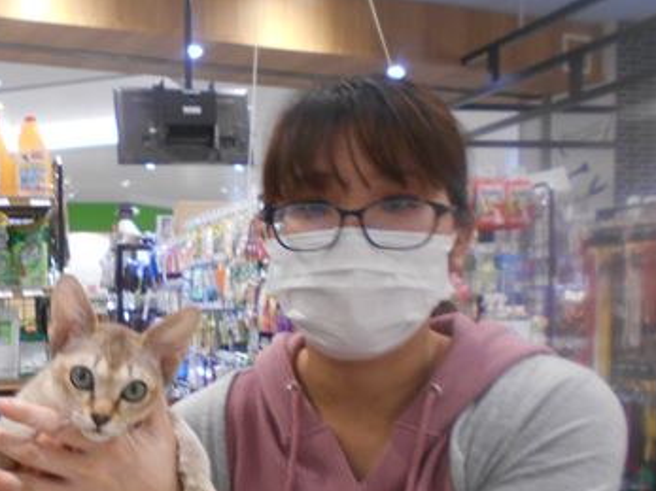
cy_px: 347
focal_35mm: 45
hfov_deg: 39.9
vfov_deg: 31.8
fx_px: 852
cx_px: 104
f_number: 3.2
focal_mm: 4.6
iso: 220
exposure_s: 1/30
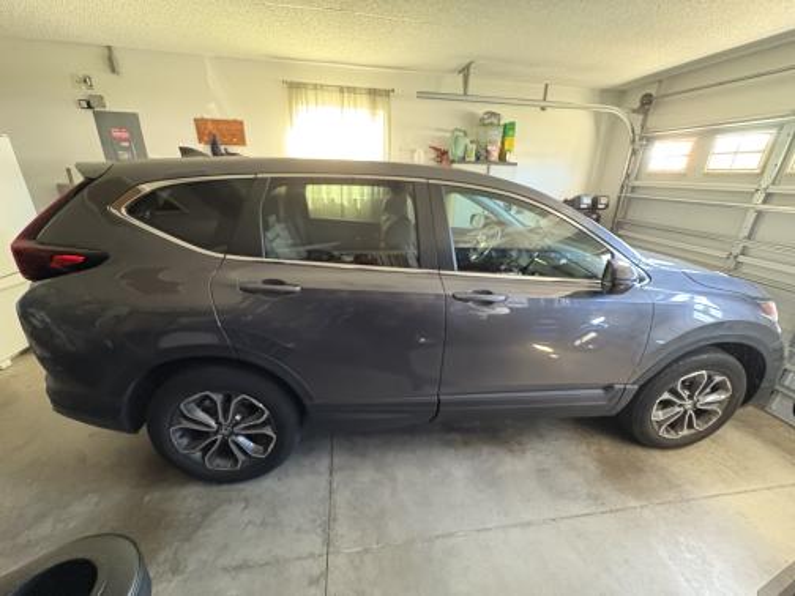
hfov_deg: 102.1
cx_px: 398
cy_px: 298
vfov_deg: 85.7
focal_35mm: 14
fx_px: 322
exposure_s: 1/39
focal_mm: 2.22
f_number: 2.2
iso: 1250
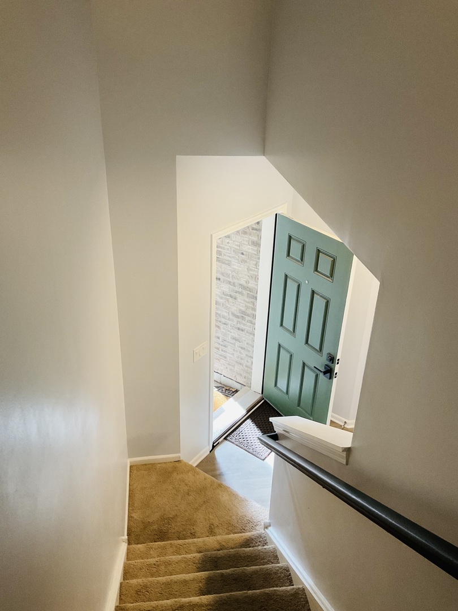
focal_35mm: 29
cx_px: 229
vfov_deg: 61.7
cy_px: 306
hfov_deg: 48.2
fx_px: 512
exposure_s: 1/60
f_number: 1.8
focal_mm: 3
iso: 160
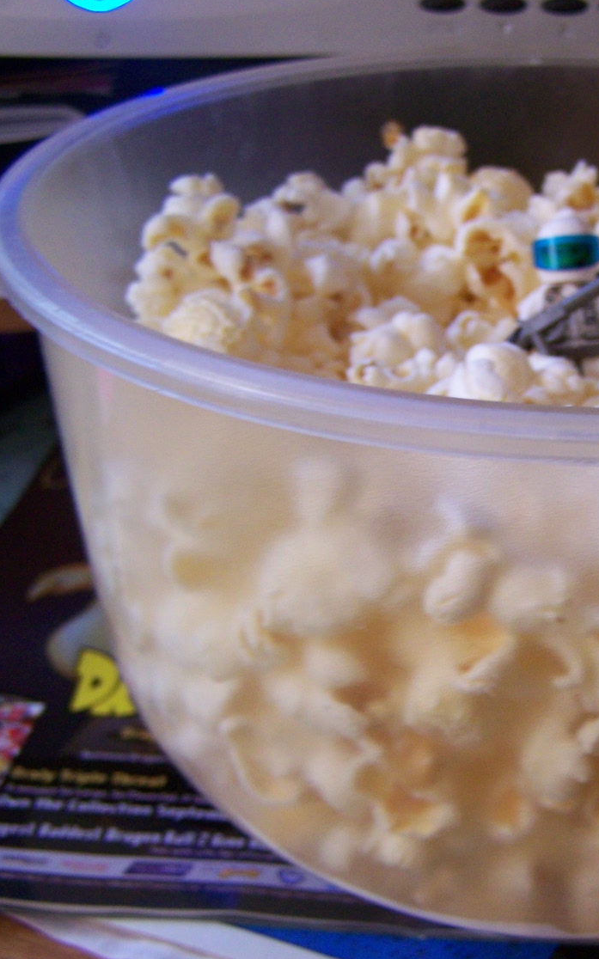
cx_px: 573
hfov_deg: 23.2
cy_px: 480
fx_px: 1411
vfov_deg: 37.5
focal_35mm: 54
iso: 160
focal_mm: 6.3
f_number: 2.8
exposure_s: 1/13
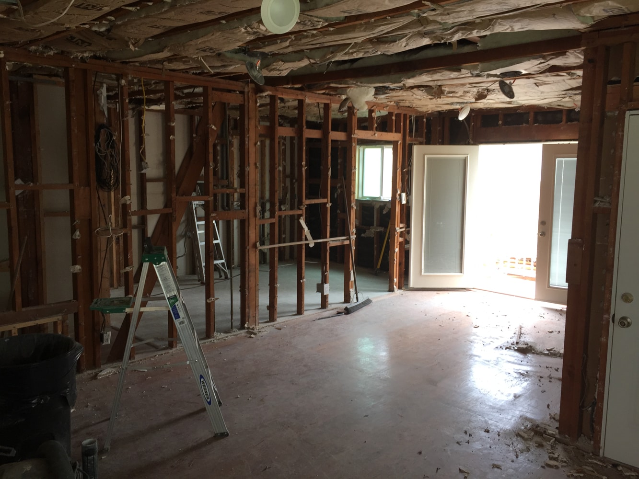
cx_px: 320
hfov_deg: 61.7
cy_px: 240
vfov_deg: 48.2
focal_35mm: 29
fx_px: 535
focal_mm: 4.15
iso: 32
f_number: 2.2
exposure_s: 1/60
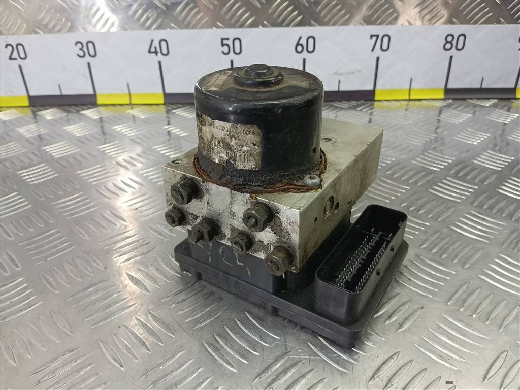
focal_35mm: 27
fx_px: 406
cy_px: 195
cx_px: 260
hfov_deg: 65.3
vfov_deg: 51.4
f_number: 1.6
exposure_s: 1/50
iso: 160
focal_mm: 4.11
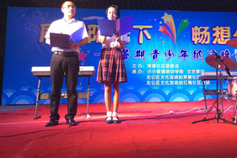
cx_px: 160
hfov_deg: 42.1
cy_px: 36
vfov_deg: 28.8
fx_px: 303
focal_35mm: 46
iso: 64
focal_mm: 4.15
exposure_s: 1/33
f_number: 2.2
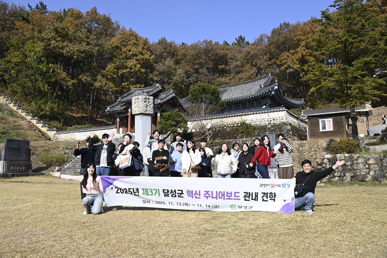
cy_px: 129
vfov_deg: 43.6
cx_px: 194
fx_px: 322
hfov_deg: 61.9
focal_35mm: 30
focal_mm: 30
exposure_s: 1/500
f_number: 5.6
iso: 100
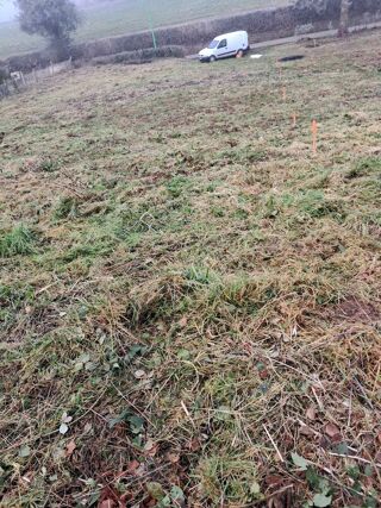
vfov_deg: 65.3
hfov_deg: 51.3
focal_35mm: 27
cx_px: 190
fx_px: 396
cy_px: 254
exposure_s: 1/100
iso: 50
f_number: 1.8
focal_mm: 4
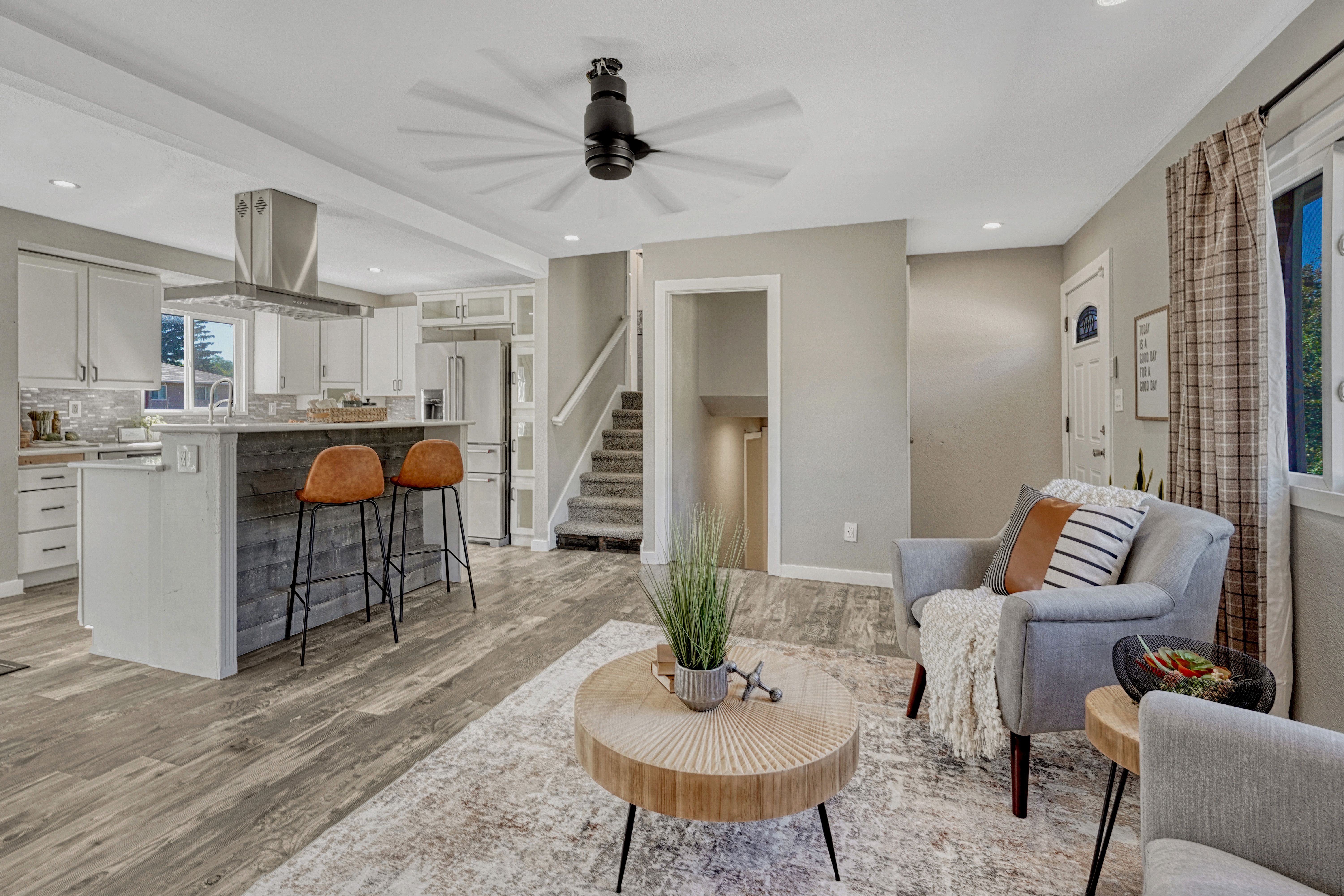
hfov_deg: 96.7
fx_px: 597
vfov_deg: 73.8
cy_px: 448
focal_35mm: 16
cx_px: 672
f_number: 8
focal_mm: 16
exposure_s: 1/5
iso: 400
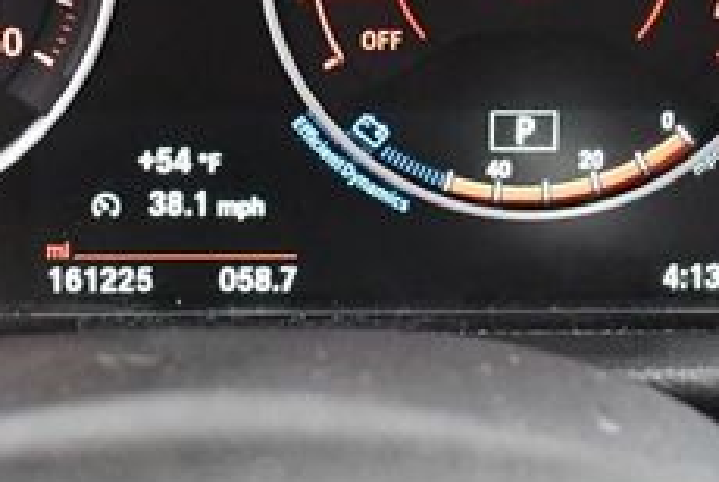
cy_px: -5
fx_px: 2000
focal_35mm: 100
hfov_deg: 20.3
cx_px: 231
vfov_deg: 13.5
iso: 5600
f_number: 3.5
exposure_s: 1/60
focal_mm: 18
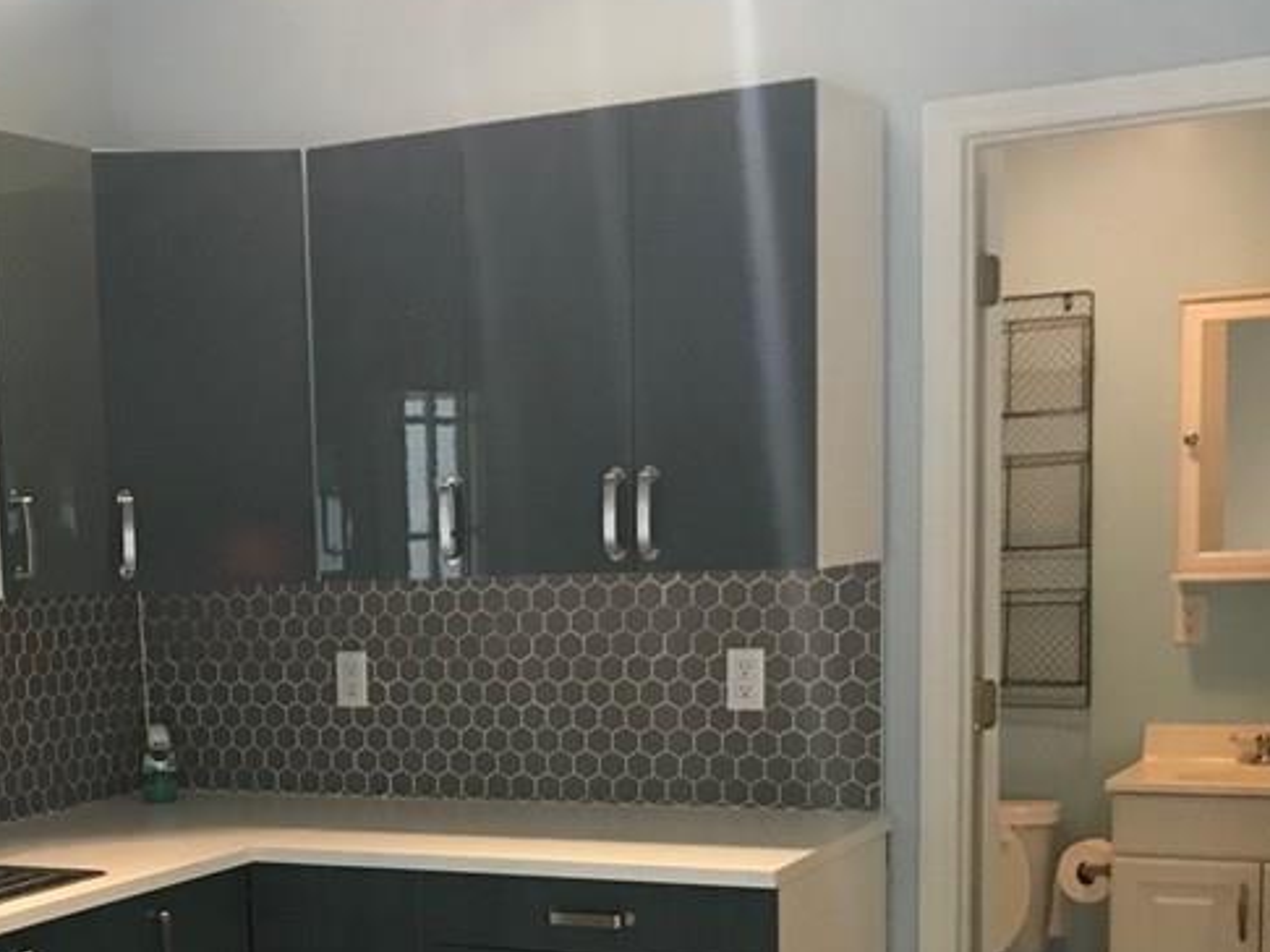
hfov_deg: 31.8
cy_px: 842
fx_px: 2164
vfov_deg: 24.2
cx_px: 238
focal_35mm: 59
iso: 50
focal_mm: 3.99
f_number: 1.8
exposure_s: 1/15
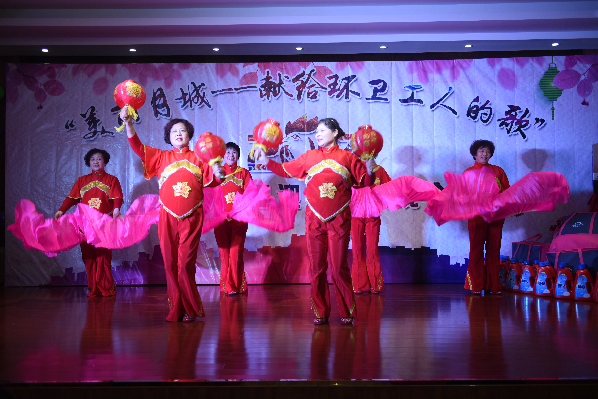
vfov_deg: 35.1
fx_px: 631
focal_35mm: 38
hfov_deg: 50.7
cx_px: 299
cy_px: 200
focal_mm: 38
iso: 200
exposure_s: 1/160
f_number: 2.8
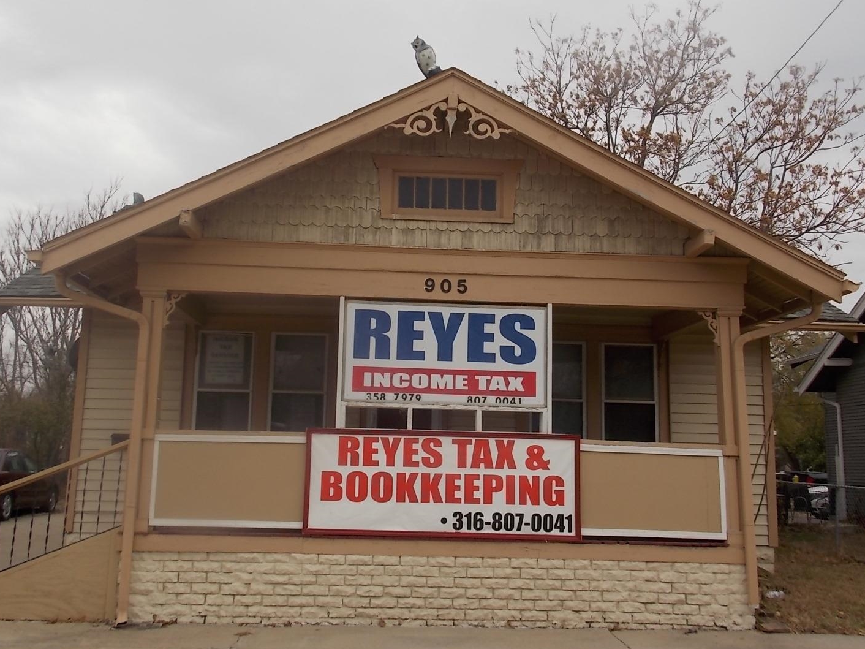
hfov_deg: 53.9
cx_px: 413
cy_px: 338
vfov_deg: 41.8
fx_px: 850
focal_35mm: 34
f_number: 3.3
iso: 80
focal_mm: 5.3
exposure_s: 1/400
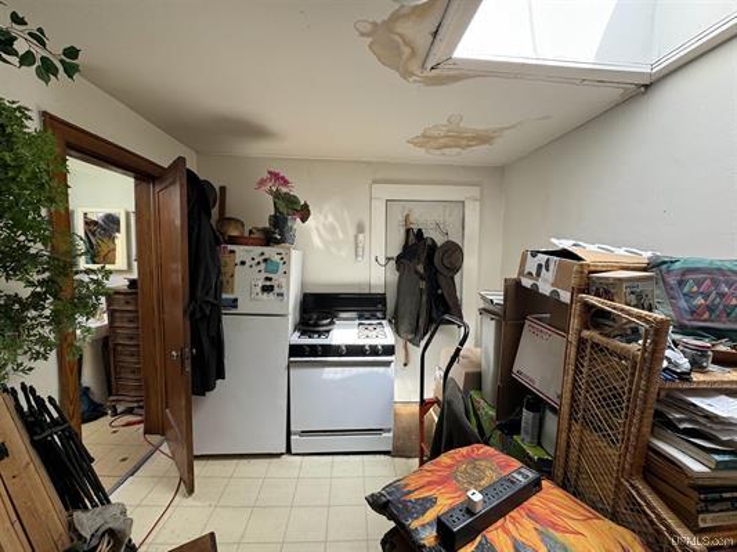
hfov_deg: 102.1
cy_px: 276
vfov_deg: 85.6
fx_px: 298
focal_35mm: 14
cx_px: 368
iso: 50
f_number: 2.2
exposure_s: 1/99
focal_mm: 2.22
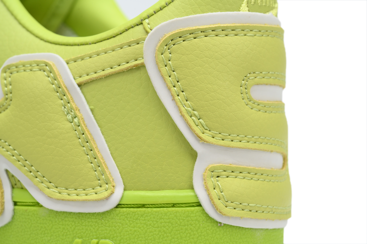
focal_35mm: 95
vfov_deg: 14.4
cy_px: 122
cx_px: 184
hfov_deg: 21.5
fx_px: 968
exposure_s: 1/100
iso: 800
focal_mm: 95
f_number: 13
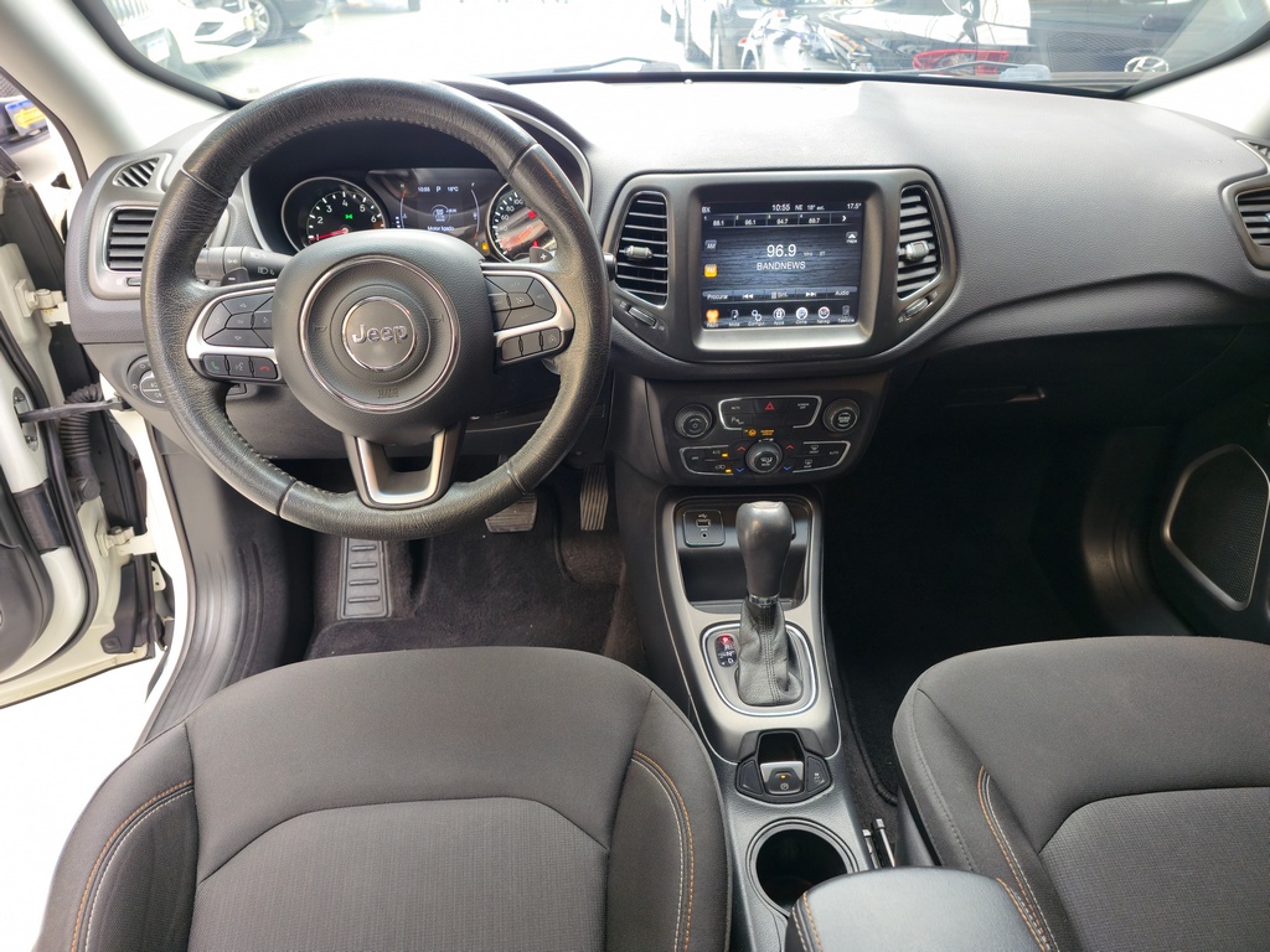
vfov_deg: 58.9
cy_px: 476
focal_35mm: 23
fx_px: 844
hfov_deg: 73.9
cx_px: 635
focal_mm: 6.3
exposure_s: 1/60
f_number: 1.7
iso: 64
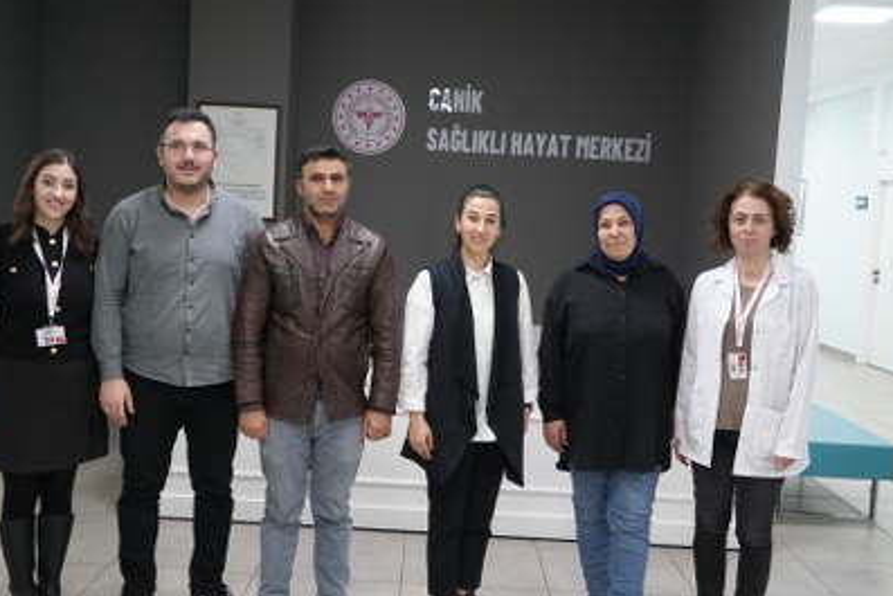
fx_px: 1092
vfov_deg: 30.5
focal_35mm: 44
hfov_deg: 44.4
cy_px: 341
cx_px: 400
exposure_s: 1/160
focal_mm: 37
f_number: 4
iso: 3200
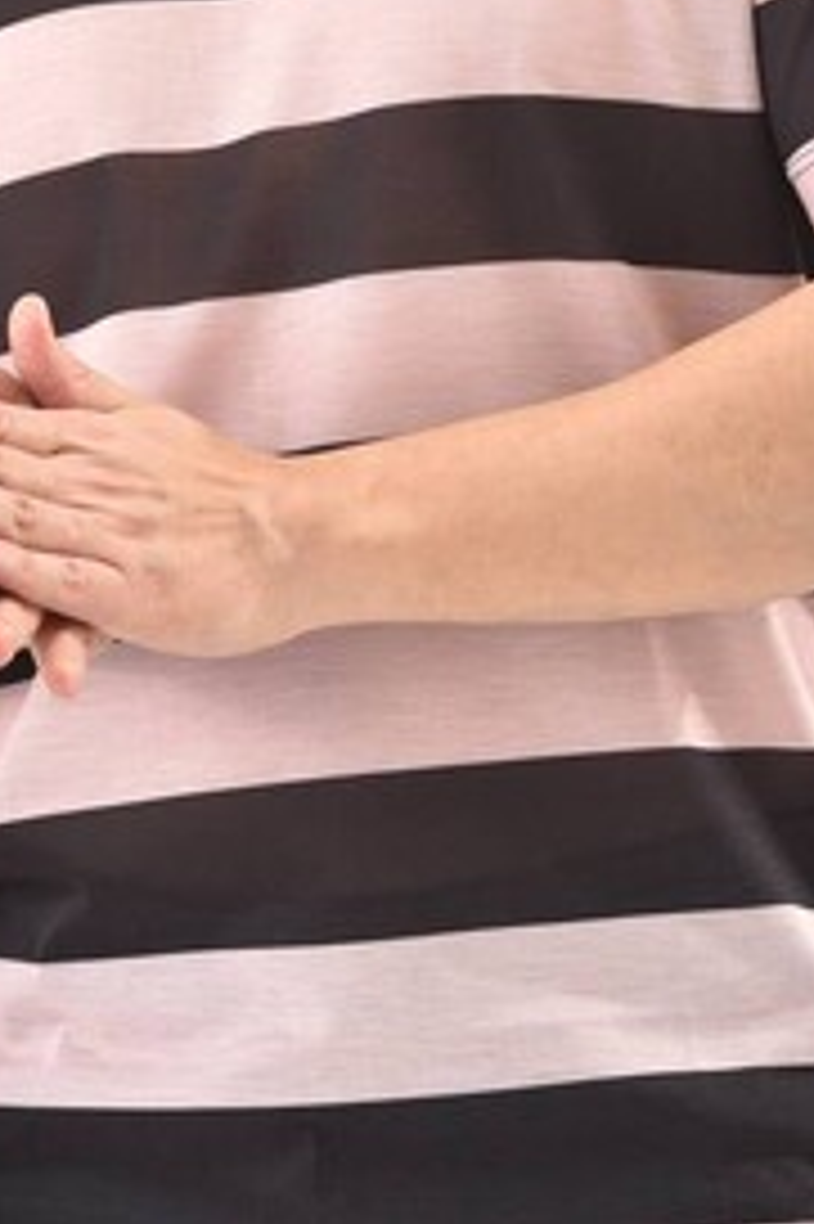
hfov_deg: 4.1
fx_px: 11240
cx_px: 355
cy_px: 184
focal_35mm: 331
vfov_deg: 6.2
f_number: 7.1
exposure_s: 1/160
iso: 100
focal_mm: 120
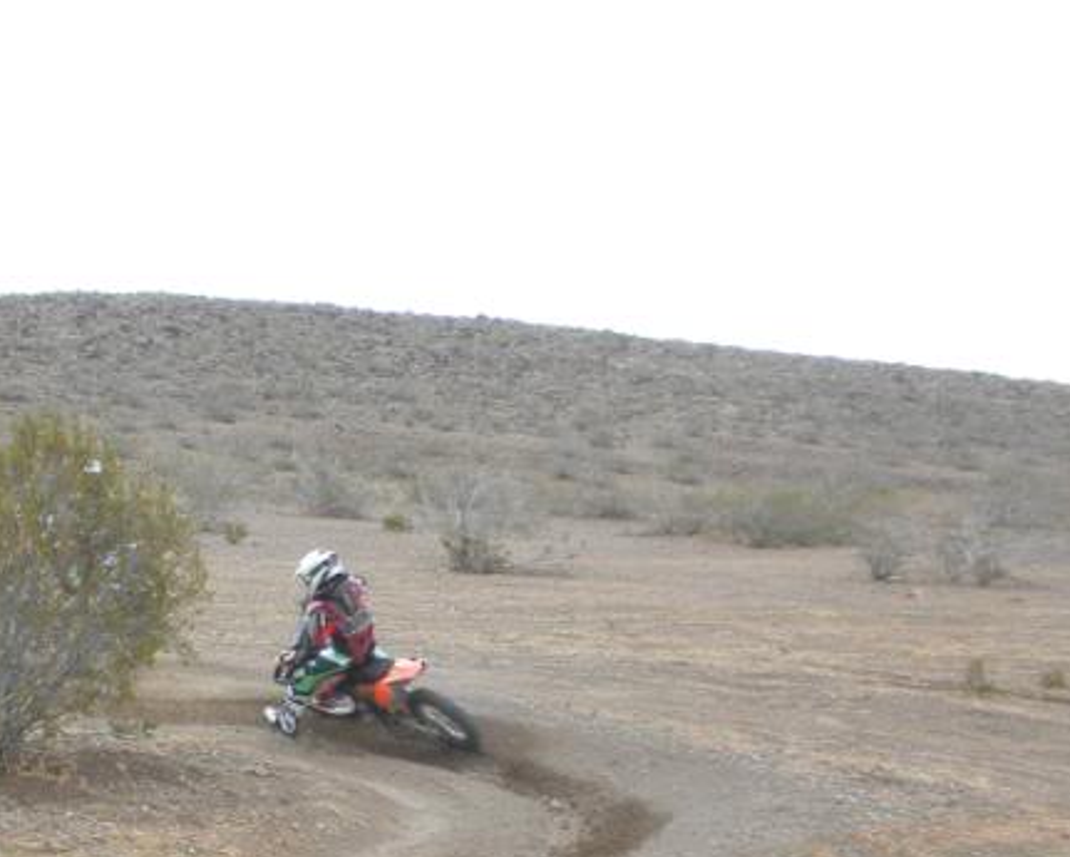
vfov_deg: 22.4
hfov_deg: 27.6
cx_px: 176
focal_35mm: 67
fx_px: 2122
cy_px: 743
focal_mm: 6.6
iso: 90
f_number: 3.5
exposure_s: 1/103
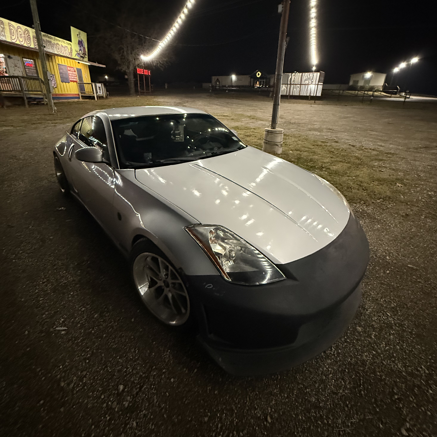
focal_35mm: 17
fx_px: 243
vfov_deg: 83.5
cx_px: 218
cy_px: 190
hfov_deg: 84.0
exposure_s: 1/60
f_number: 2.2
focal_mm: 2.22
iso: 1000
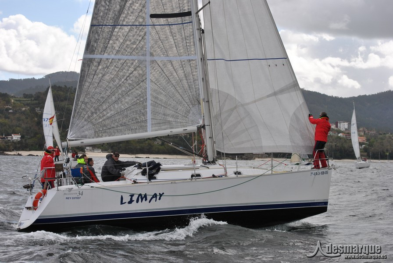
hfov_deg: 24.6
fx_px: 902
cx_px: 196
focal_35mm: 82
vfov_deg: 16.6
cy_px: 132
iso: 100
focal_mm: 55
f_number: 8
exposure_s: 1/250
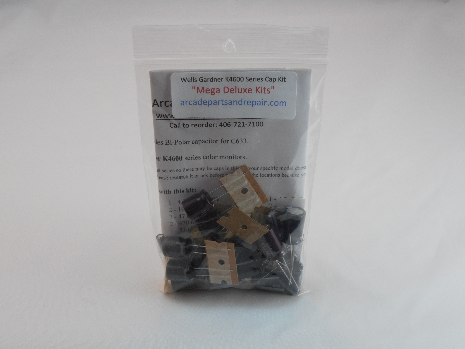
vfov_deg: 28.6
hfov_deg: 37.5
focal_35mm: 51
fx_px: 685
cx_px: 232
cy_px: 174
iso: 220
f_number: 4.9
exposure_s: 1/30
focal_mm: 9.1
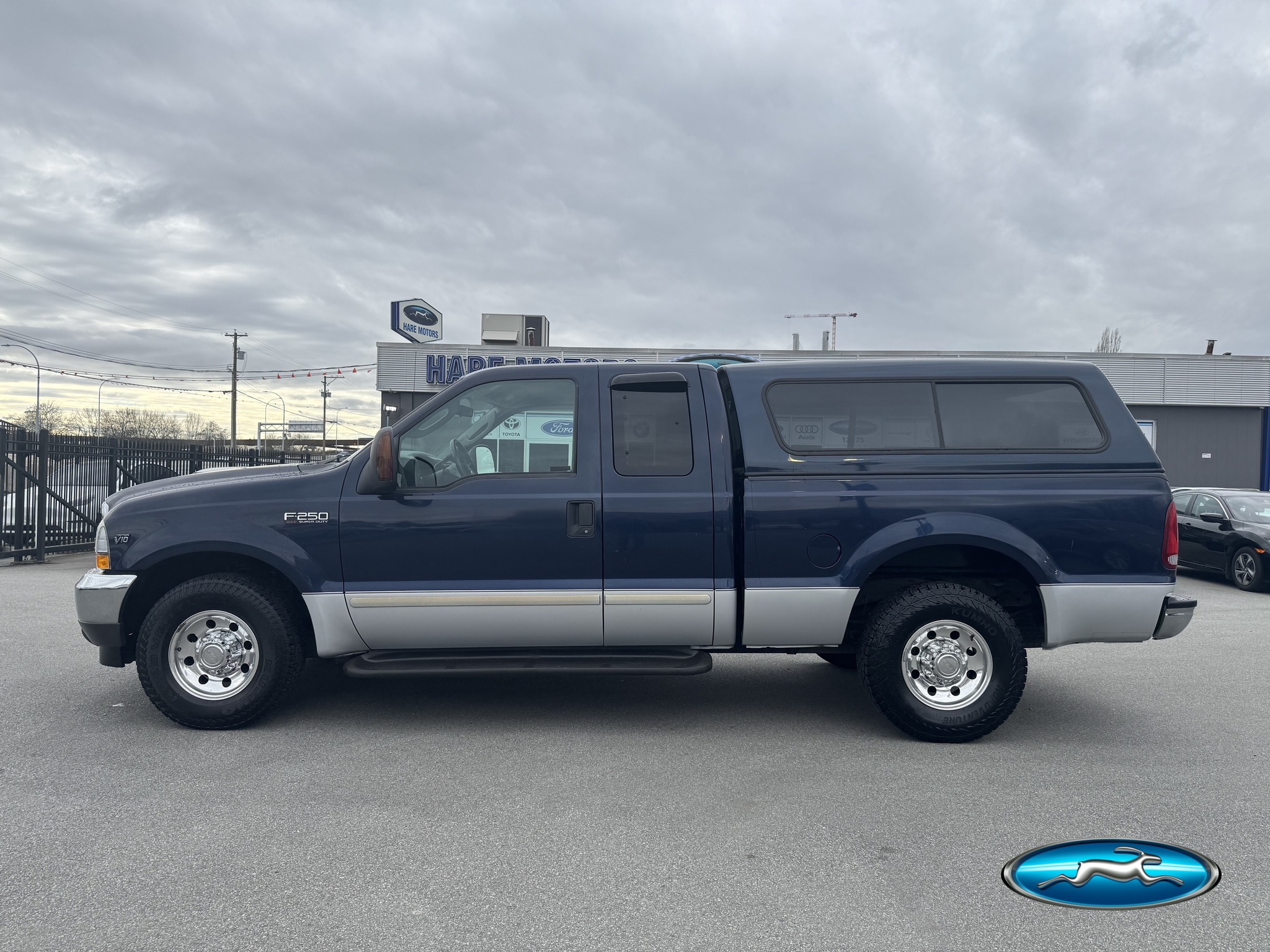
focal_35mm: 24
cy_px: 476
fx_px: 881
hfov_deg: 71.6
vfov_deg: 56.8
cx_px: 635
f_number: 1.78
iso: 80
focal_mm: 6.76
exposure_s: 1/2604
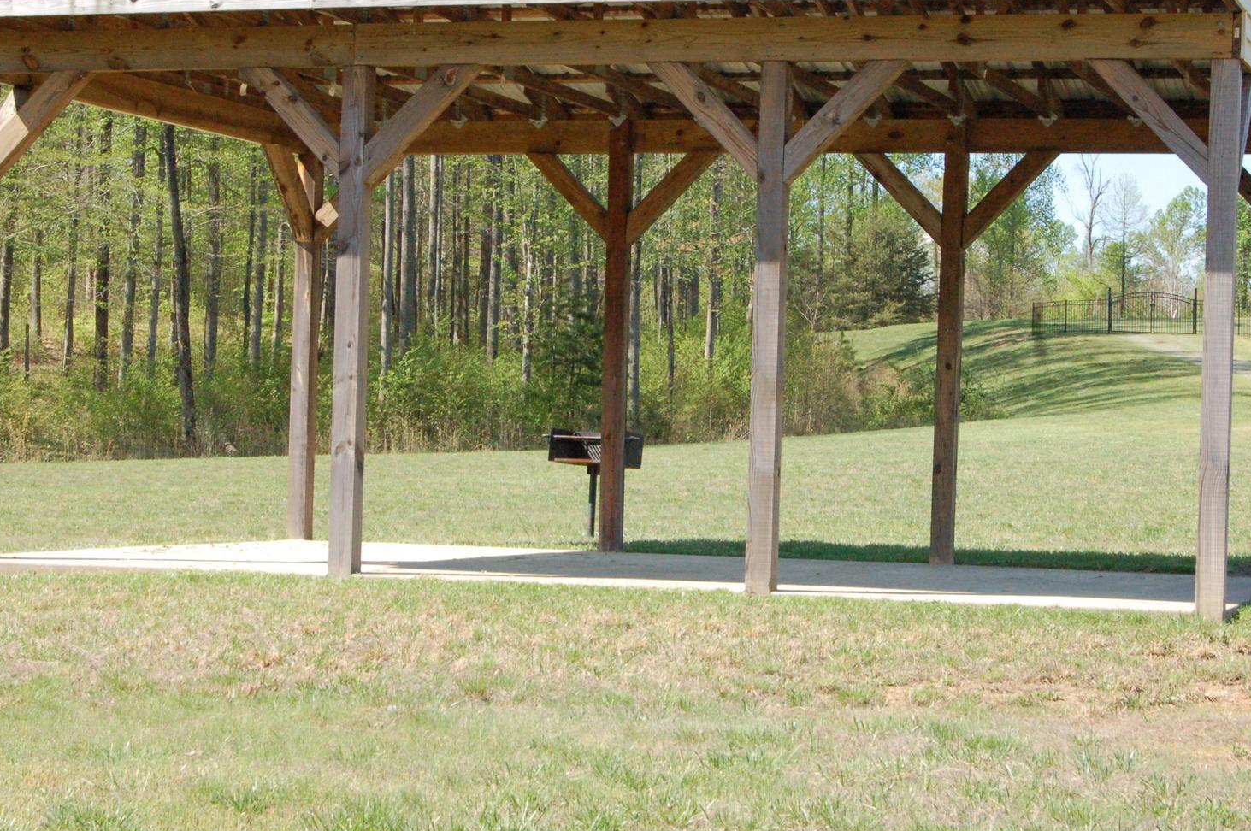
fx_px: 2916
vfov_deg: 16.2
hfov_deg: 24.2
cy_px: 326
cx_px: 643
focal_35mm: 84
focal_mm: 40
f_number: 13
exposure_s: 1/640
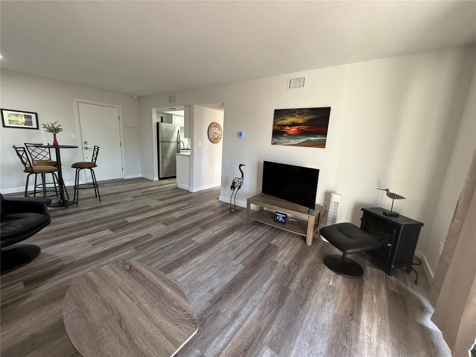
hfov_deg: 102.1
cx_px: 238
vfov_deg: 85.7
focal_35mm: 14
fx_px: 193
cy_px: 178
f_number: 2.2
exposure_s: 1/120
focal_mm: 2.22
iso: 250
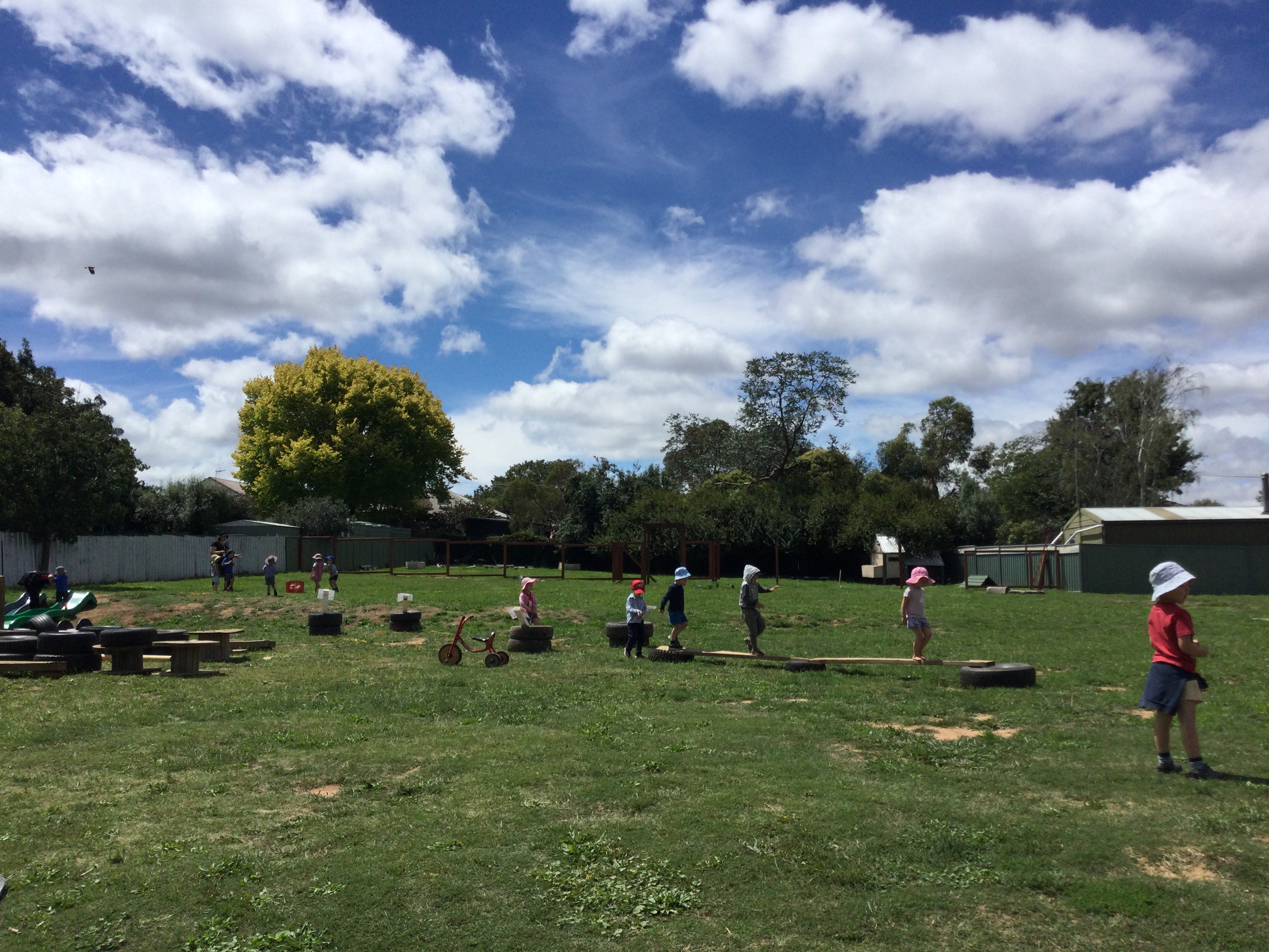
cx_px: 634
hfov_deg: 58.4
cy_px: 476
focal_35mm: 31
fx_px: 1136
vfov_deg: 45.4
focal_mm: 3.3
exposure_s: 1/2915
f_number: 2.4
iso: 25
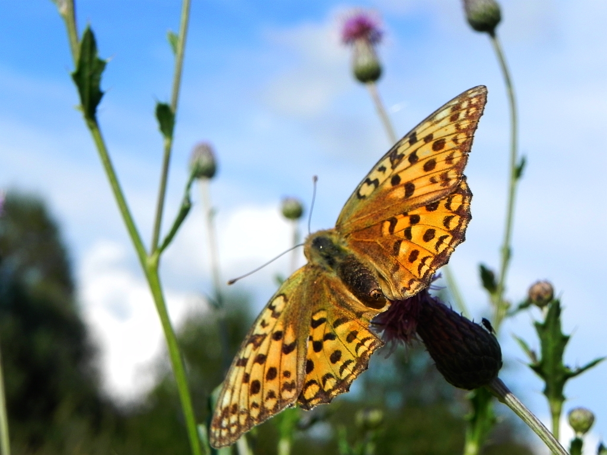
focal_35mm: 75
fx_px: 1315
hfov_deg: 26.0
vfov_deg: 19.6
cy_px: 228
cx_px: 304
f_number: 6.3
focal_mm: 13.4
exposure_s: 1/510
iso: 160
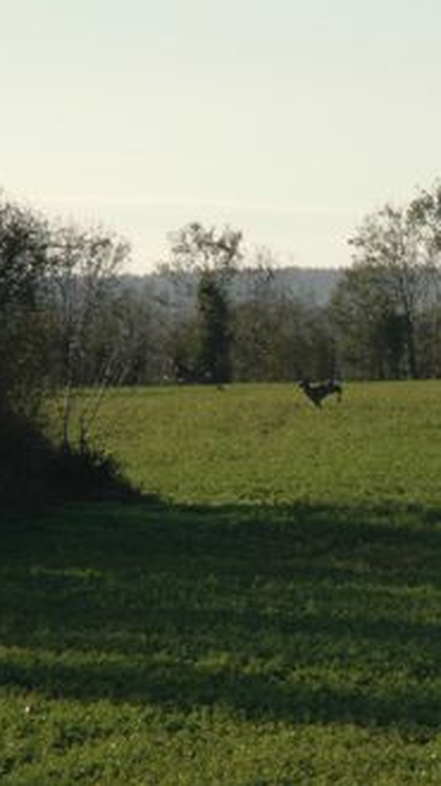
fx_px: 9921
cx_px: 393
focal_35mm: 476
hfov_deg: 2.5
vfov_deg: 4.5
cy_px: 393
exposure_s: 1/100
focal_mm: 200
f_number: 18
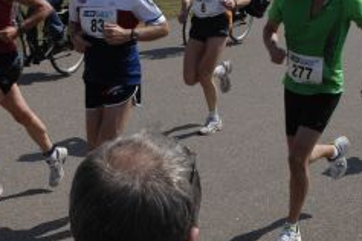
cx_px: 137
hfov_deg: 25.1
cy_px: 195
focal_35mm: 81
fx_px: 810
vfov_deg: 16.8
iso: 100
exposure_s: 1/320
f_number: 8
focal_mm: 17
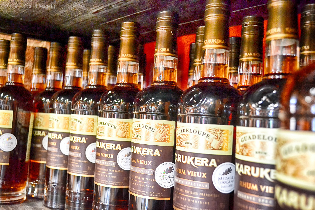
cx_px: 158
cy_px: 105
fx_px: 341
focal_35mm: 39
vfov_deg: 34.2
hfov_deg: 49.6
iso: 3200
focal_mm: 26
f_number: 4.2
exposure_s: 1/13
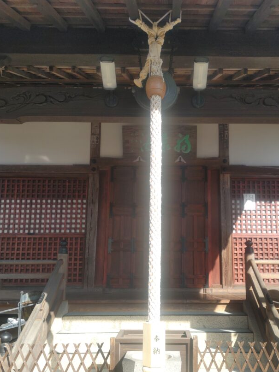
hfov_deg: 42.7
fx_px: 355
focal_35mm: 33
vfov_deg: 55.1
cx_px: 167
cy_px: 214
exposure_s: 1/480
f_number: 1.79
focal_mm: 4.8
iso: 50
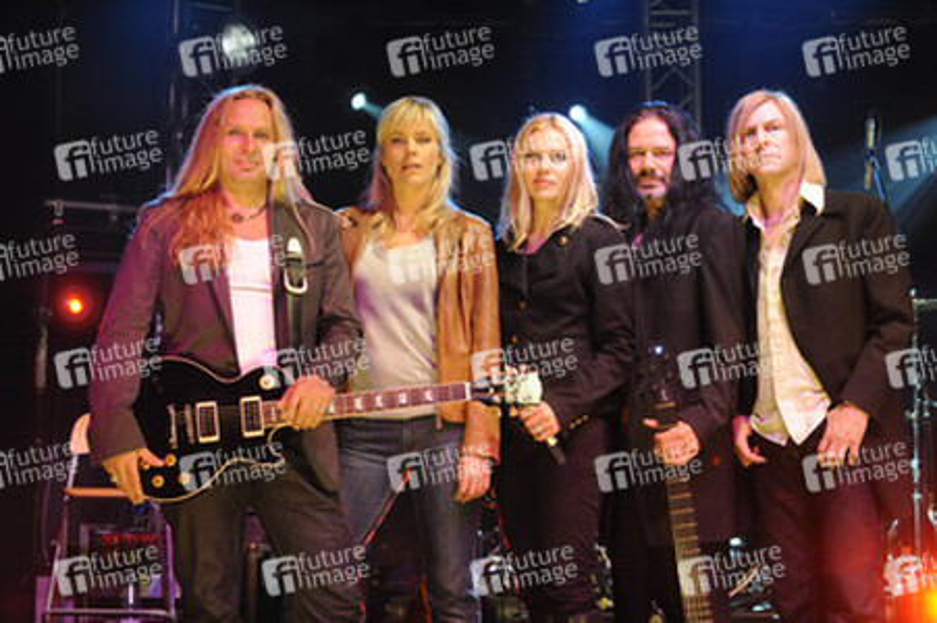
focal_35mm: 70
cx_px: 468
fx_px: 1821
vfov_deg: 19.4
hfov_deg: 28.9
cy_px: 312
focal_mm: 70
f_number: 7.1
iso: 4000
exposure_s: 1/160
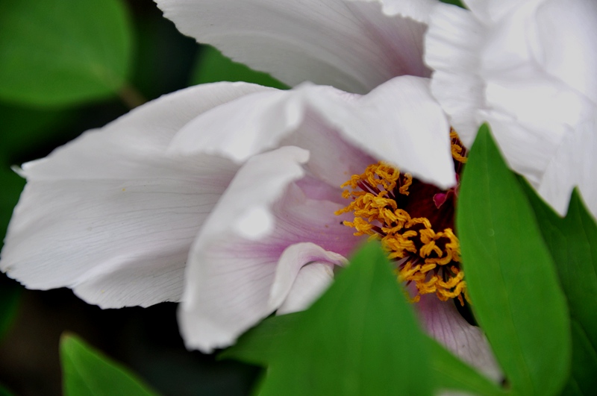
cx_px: 298
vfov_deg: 8.7
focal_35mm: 158
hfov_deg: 13.1
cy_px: 198
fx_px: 2608
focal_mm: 105
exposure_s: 1/200
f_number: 6.3
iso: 200
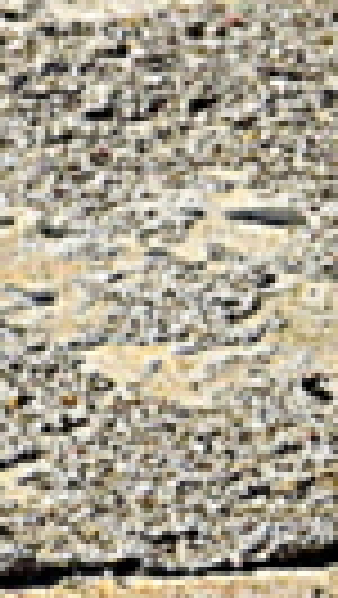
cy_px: 319
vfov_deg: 2.2
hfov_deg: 1.2
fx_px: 15778
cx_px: 1160
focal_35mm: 992
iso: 280
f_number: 11
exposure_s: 1/500
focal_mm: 105
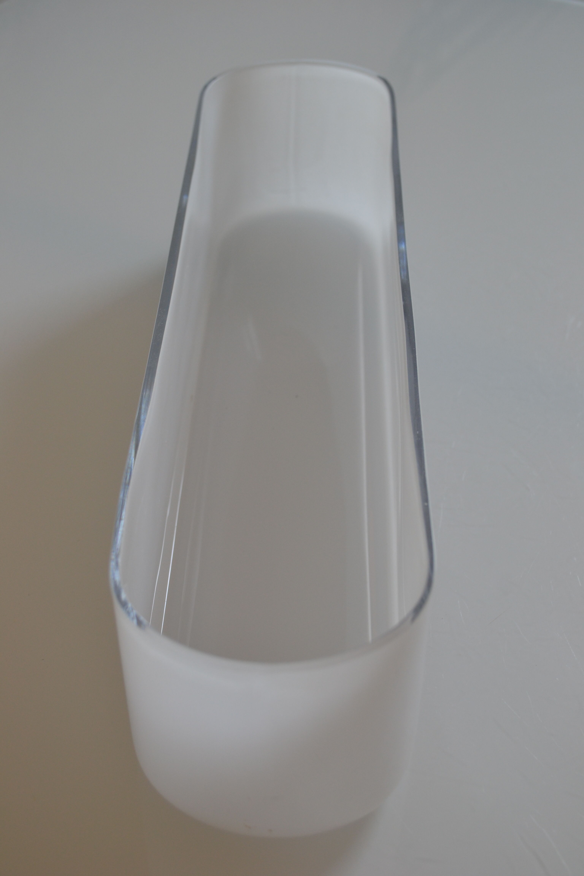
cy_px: 438
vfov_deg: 41.1
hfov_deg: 28.1
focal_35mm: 48
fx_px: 1168
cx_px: 292
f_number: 5.6
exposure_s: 1/125
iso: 400
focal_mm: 32
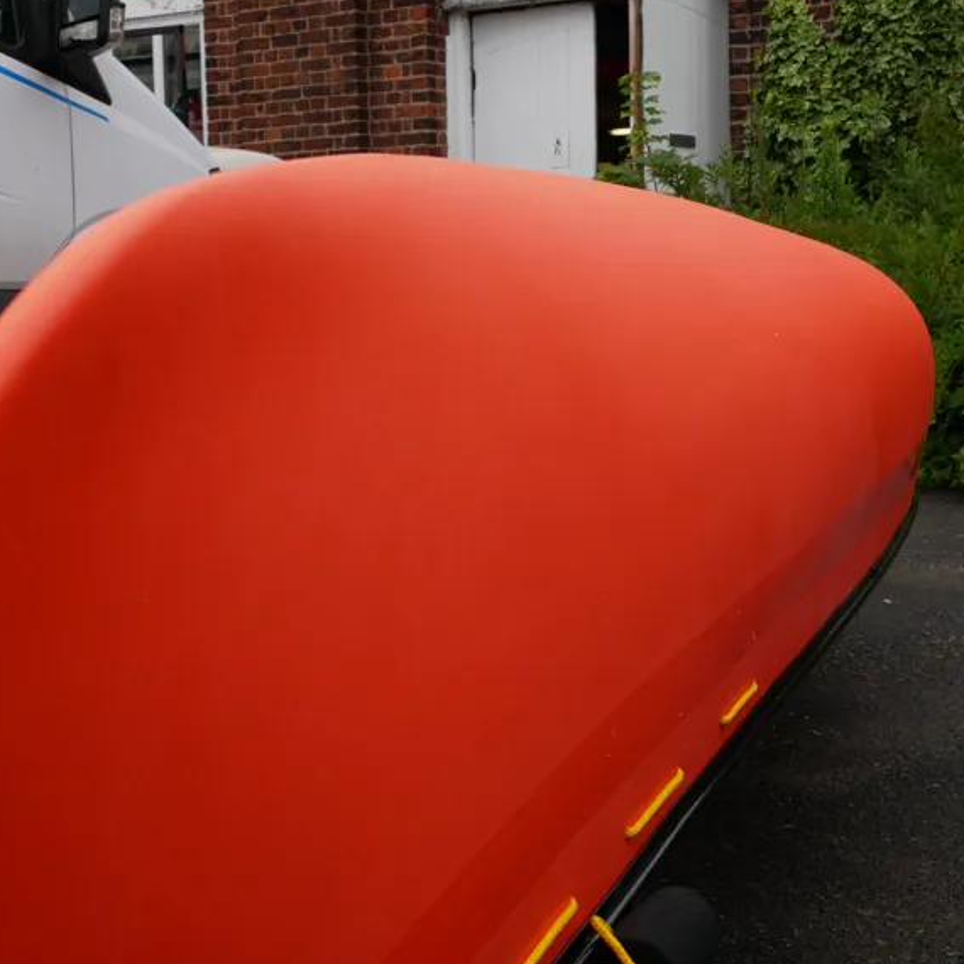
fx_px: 1953
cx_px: 448
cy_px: 462
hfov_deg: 27.7
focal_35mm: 62
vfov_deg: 27.7
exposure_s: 1/200
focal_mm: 25
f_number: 8
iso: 200
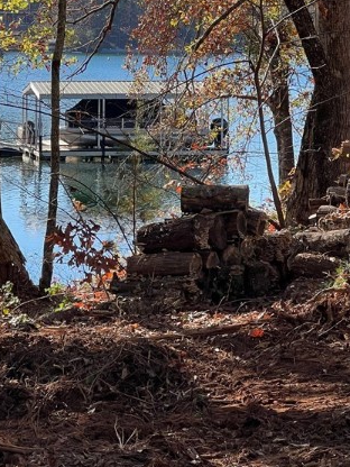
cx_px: 138
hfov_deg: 10.4
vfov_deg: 13.9
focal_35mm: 142
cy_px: 220
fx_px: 1914
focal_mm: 9
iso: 32
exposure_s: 1/328
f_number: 2.8
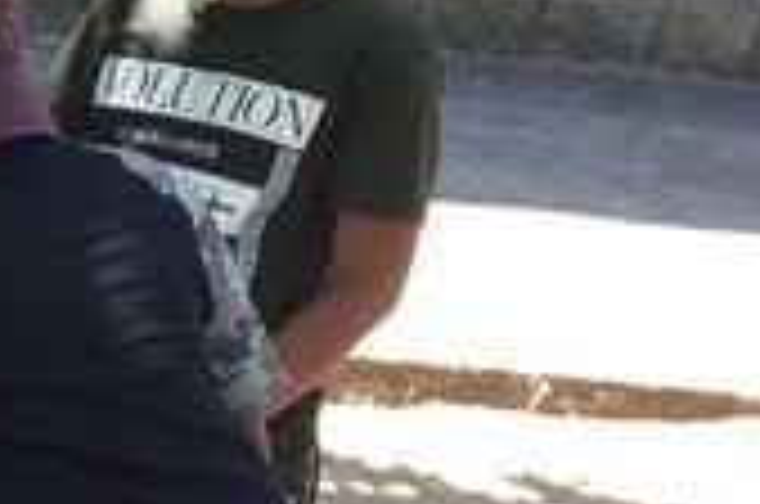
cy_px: 860
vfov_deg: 9.2
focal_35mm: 143
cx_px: -778
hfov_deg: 12.6
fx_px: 3013
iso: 32
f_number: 2.2
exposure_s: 1/204
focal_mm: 4.15
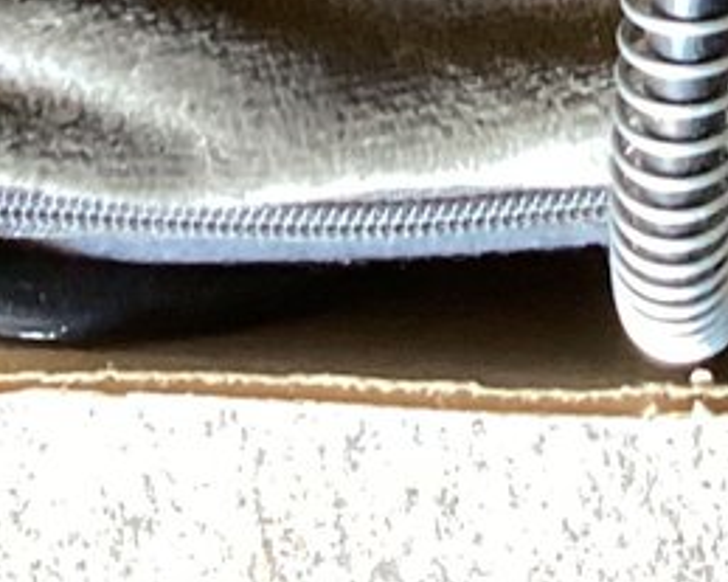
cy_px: -991
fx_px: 3812
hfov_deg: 10.7
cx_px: 904
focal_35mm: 177
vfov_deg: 7.8
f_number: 2.4
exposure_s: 1/50
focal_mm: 3.3
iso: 320
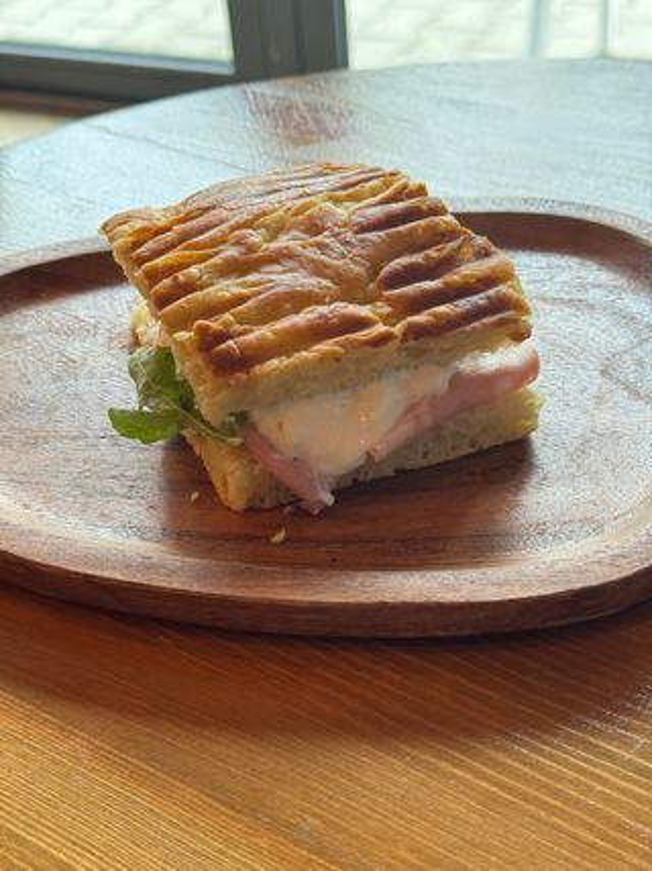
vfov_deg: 39.7
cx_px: 326
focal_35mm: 48
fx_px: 1206
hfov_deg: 30.3
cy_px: 436
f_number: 1.78
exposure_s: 1/50
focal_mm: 6.76
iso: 200
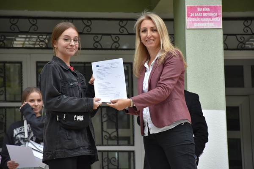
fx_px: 1482
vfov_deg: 6.5
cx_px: 127
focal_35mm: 210
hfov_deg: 9.8
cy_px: 84
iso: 800
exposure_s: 1/640
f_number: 6.3
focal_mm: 140
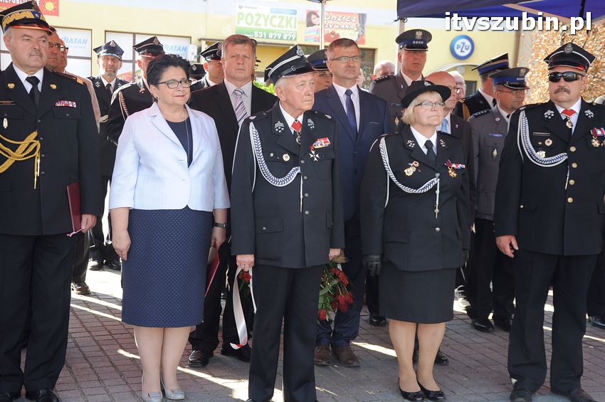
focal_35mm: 57
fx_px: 957
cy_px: 201
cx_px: 302
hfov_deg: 35.1
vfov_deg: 23.7
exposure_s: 1/200
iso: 400
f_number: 5.6
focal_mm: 38
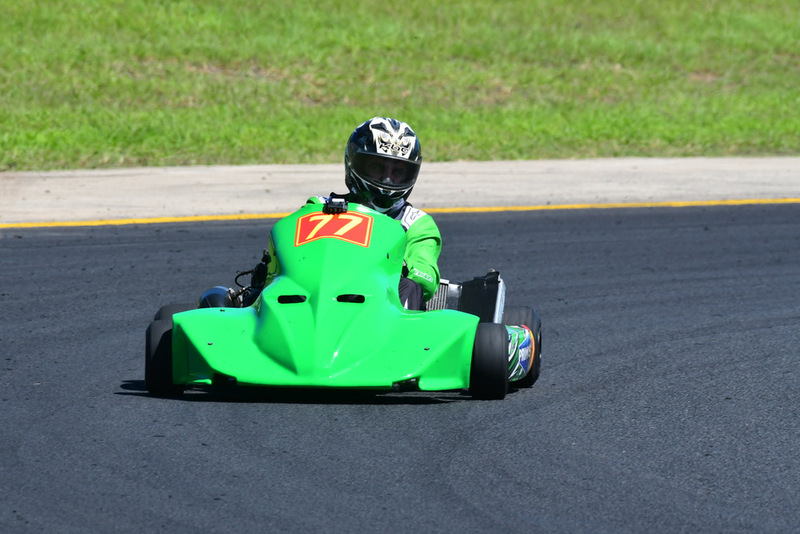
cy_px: 267
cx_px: 400
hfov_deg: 3.0
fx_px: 15338
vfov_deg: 2.0
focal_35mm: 690
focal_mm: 460
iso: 500
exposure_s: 1/640
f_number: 11
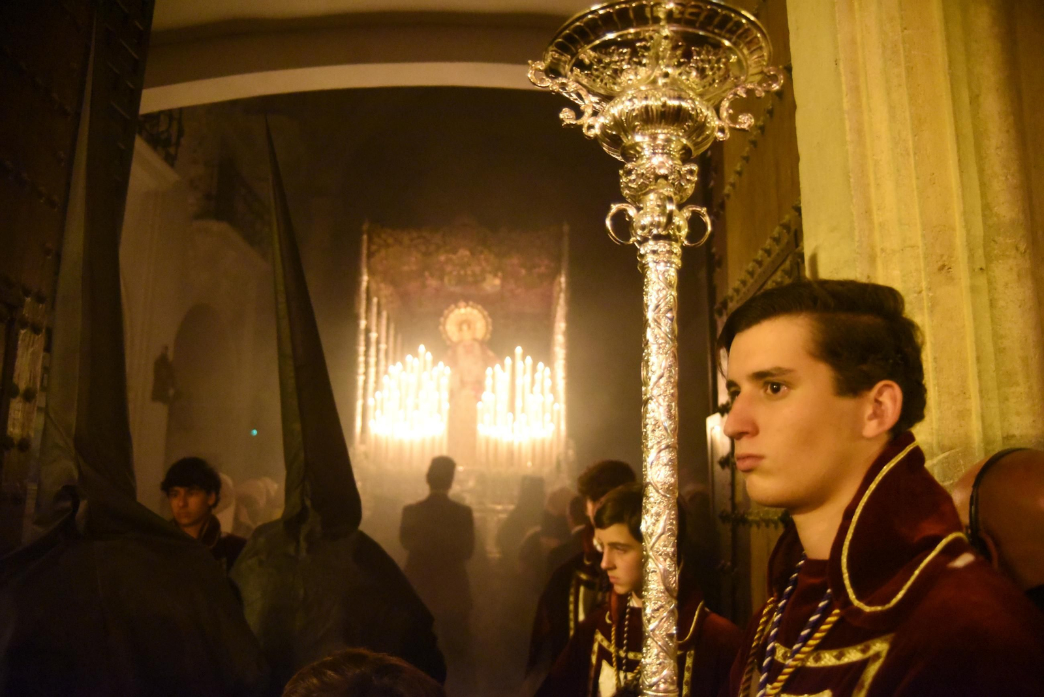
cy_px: 348
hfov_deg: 63.6
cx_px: 522
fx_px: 841
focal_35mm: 29
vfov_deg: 45.0
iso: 12800
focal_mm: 29
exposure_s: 1/80
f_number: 3.5
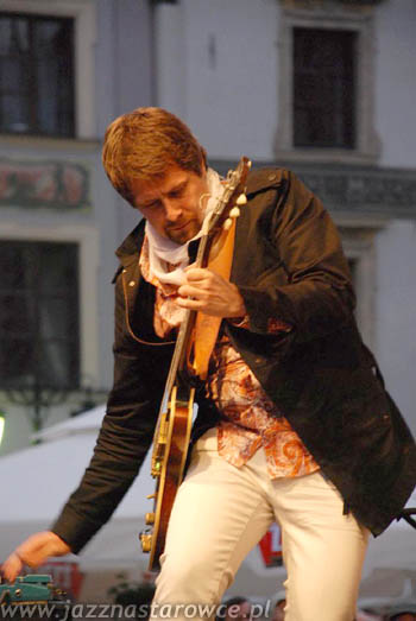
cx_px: 208
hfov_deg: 7.3
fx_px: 3241
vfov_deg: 11.0
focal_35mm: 188
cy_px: 310
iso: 1250
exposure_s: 1/25
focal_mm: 125
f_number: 5.6
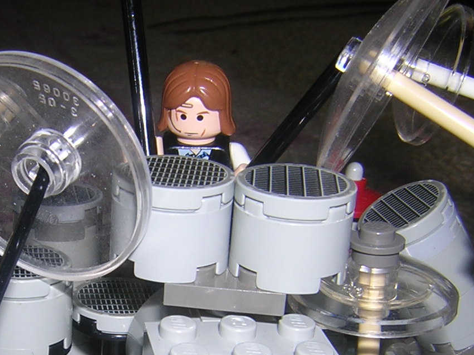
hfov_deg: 28.2
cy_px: 295
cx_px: 124
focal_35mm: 68
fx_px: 931
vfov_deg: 21.3
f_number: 5.2
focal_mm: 4.7
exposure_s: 1/60.1
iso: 100
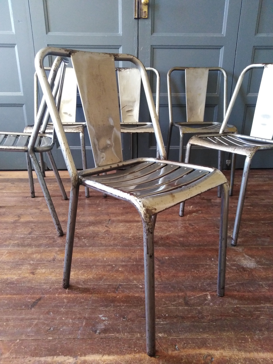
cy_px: 182
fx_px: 263
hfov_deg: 54.9
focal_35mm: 25
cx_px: 136
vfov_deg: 69.4
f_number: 2.2
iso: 614
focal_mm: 3.46
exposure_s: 1/20
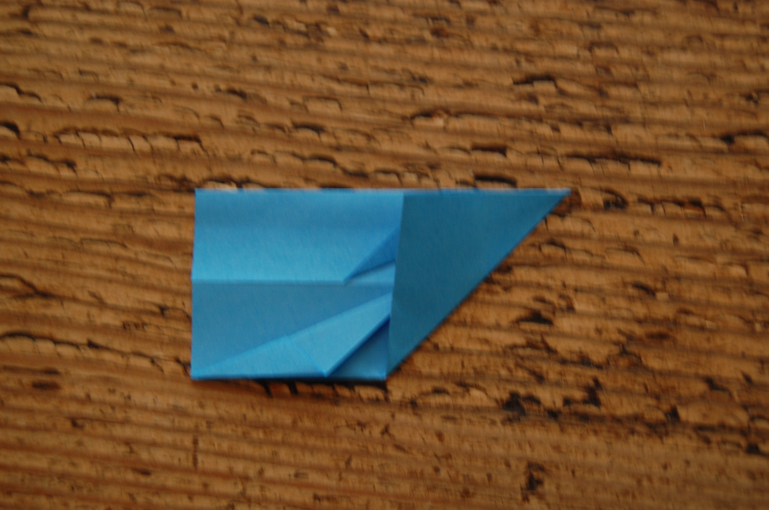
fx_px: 1215
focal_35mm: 57
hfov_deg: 35.1
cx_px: 384
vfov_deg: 23.7
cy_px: 255
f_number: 5
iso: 450
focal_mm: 38
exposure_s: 1/30
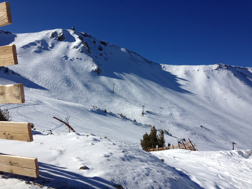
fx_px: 255
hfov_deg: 52.6
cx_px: 126
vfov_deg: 40.7
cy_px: 94
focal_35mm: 35
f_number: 2.4
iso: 64
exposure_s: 1/4255
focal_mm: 4.28
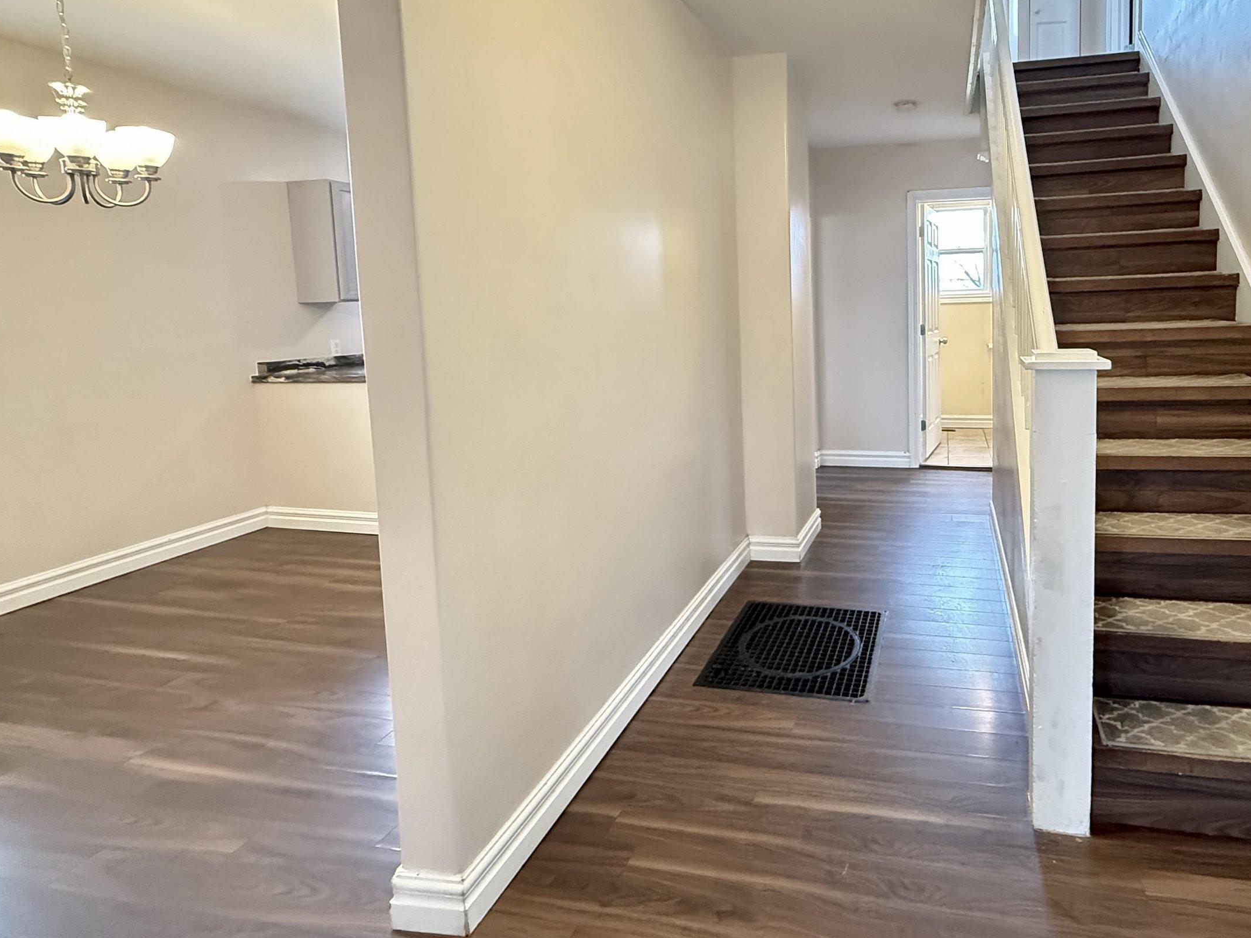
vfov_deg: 65.2
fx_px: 723
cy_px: 366
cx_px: 812
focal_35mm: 20
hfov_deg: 79.6
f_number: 2.2
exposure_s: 1/60
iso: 1000
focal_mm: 2.22
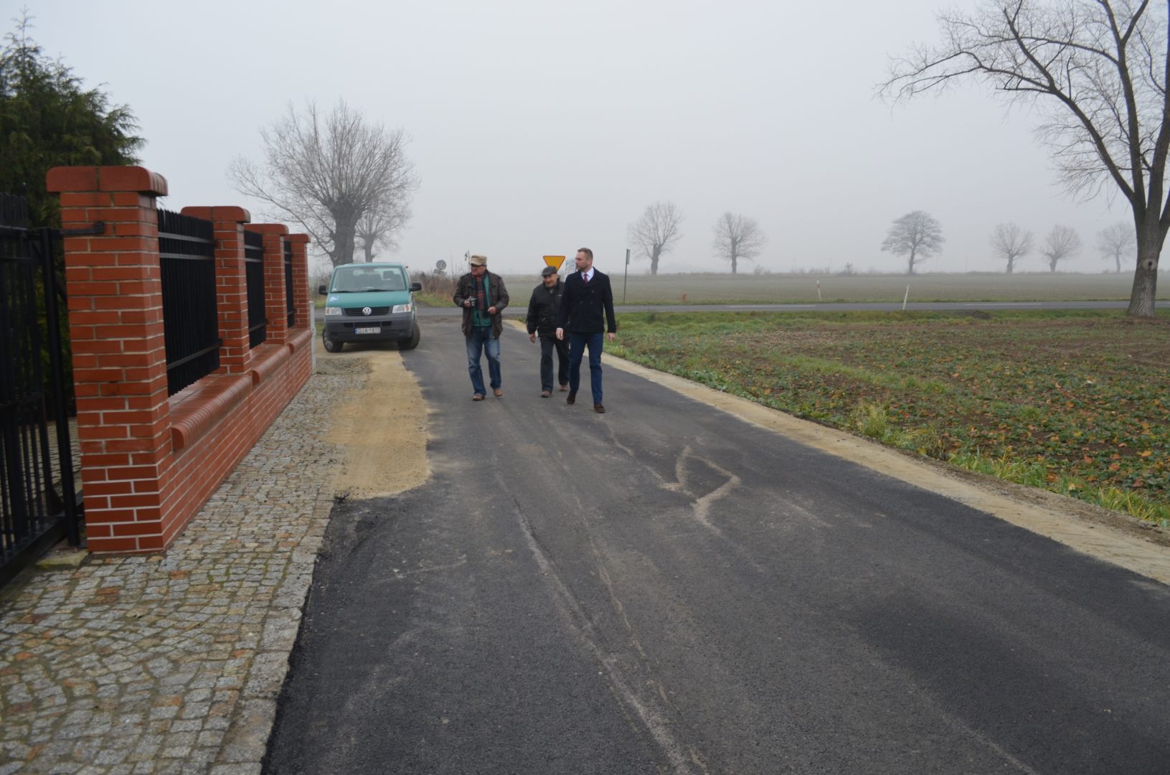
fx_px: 876
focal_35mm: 27
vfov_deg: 47.7
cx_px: 585
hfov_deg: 67.5
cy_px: 388
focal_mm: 18
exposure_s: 1/125
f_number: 5.6
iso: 400
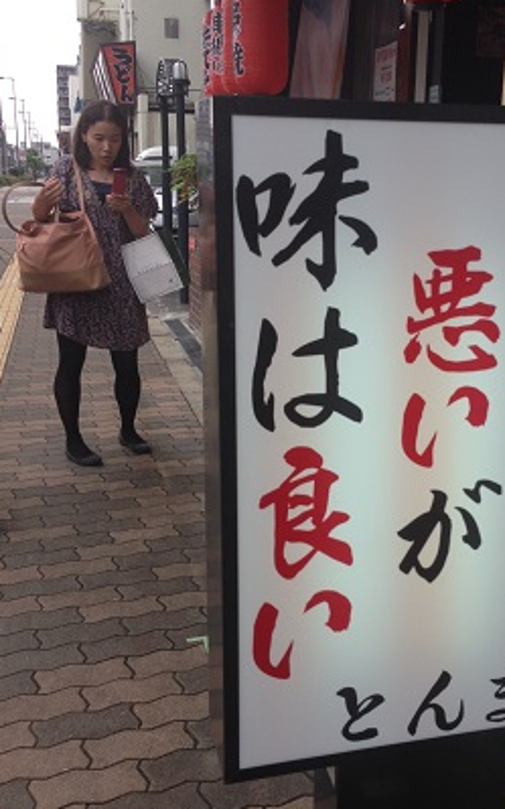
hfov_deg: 29.5
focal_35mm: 43
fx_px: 948
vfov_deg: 46.2
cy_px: 410
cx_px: 357
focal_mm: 4.12
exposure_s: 1/285
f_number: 2.4
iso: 50
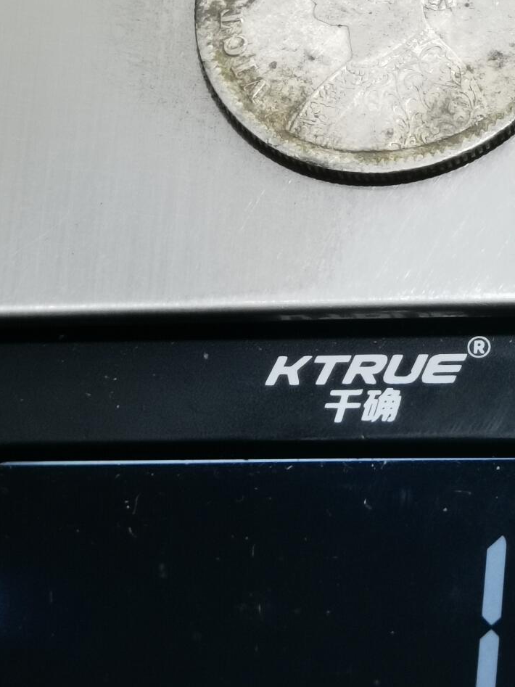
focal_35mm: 116
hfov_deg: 12.7
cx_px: 395
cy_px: 106
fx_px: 2302
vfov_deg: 16.8
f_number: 1.9
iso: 125
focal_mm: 6.67
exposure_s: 1/100
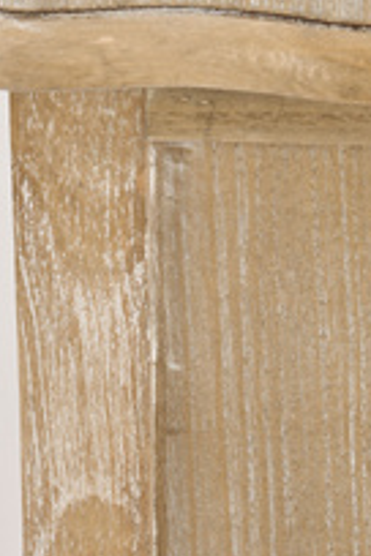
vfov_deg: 7.5
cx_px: 259
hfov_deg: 5.0
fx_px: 4220
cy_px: -101
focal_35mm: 273
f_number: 9.5
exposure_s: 1/90
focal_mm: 62
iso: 160
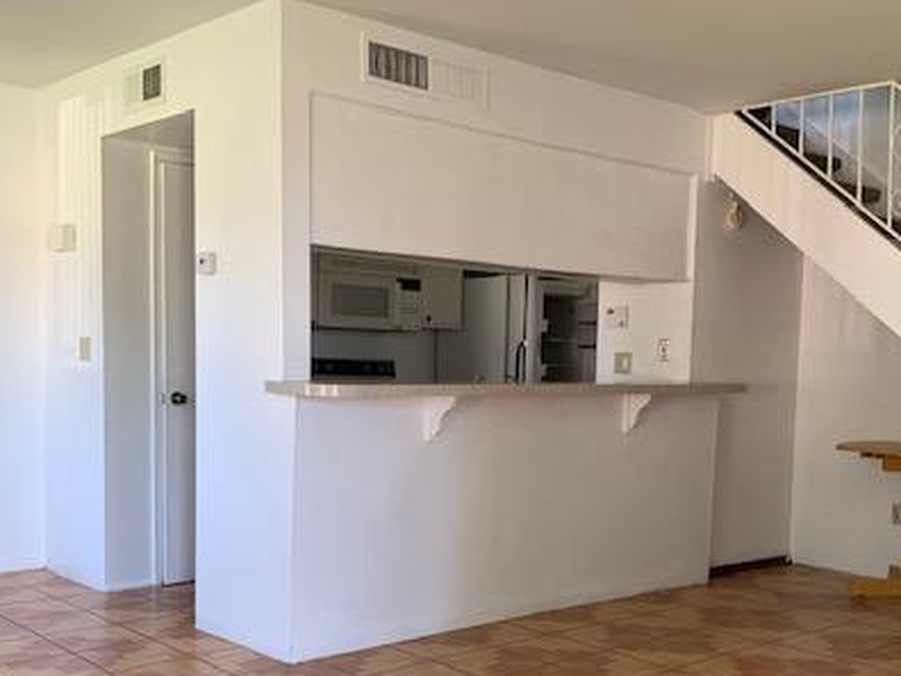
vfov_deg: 33.8
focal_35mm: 42
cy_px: 483
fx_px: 1093
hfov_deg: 44.8
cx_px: 487
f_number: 1.8
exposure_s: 1/77
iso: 100
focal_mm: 4.25
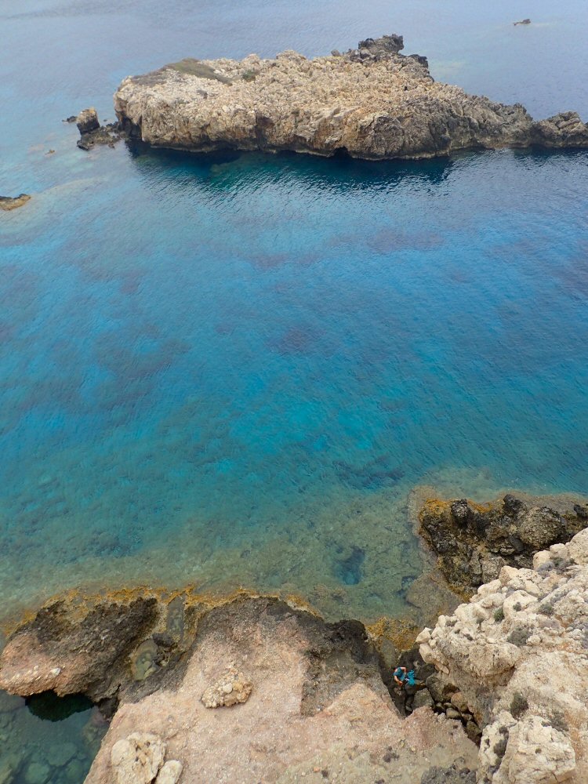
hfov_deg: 54.9
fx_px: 566
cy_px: 392
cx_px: 294
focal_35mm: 25
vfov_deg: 69.4
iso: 100
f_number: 2.8
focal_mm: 4.5
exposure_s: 1/200
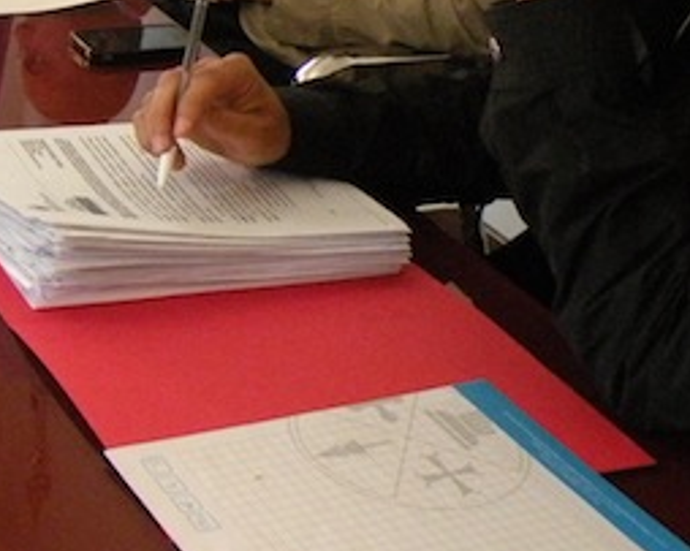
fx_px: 1694
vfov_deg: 17.9
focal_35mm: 83
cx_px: -318
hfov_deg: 20.1
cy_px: -24
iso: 400
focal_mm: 4.7
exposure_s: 1/30.3
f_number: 2.8
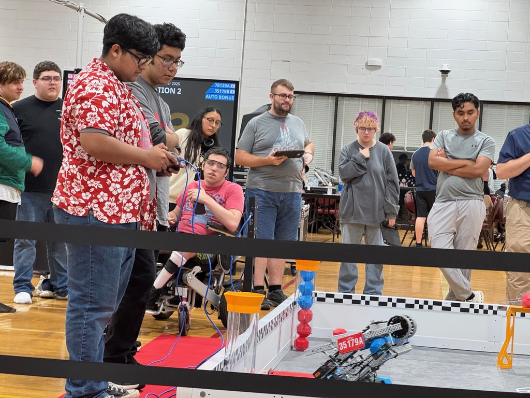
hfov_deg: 25.3
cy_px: 199
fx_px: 1179
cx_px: 265
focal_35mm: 77
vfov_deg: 19.1
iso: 200
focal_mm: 9
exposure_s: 1/60
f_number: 2.8
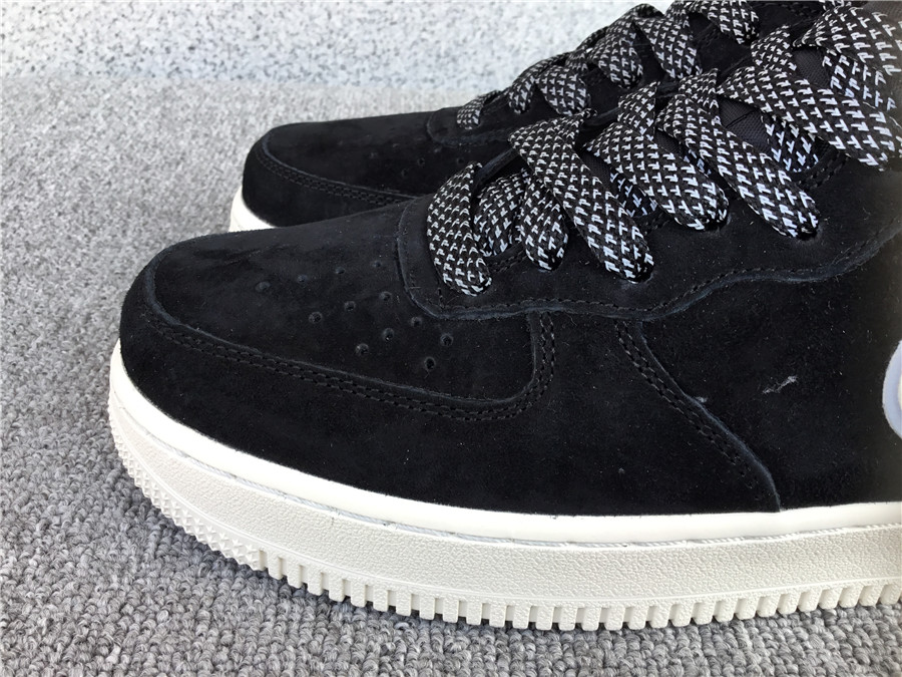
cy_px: 338
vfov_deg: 45.4
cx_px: 451
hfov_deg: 58.4
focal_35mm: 31
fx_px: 808
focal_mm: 3.3
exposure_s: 1/100
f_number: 2.4
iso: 25
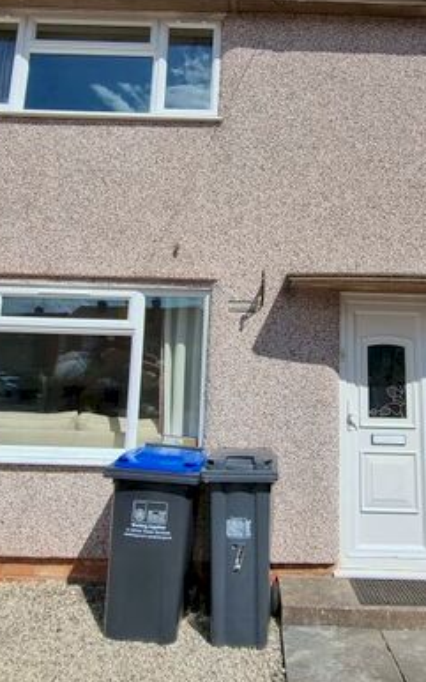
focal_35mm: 25
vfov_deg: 71.8
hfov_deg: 49.0
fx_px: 465
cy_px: 275
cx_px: 253
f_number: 2.2
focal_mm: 2.2
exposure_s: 1/3304
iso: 50
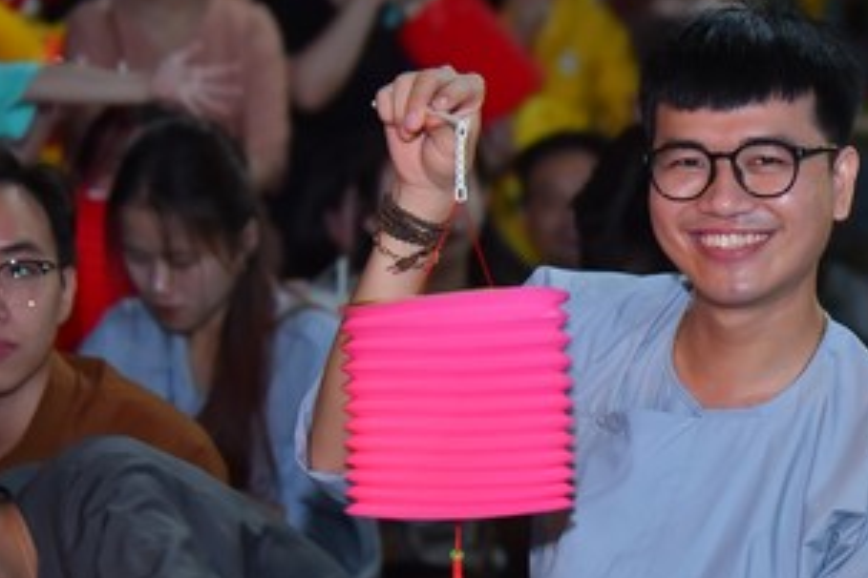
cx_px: 922
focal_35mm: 150
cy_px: 345
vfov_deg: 9.1
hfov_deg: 13.4
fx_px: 3616
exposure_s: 1/200
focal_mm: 70
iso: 2000
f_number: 2.8
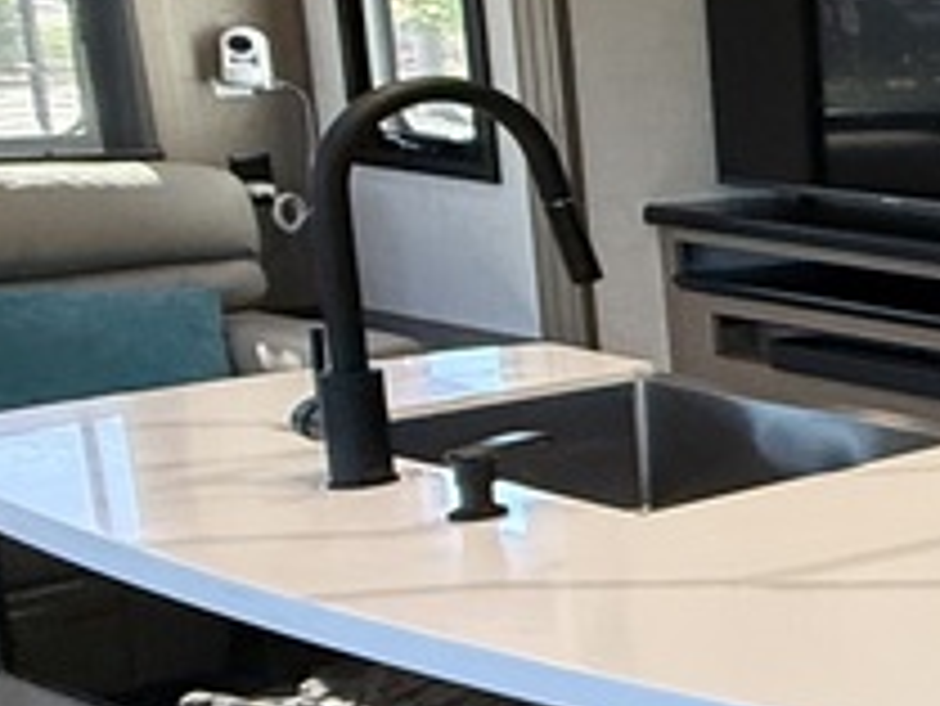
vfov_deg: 21.9
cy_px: 324
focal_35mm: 67
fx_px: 1820
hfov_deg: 16.9
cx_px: 2064
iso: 400
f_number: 2.2
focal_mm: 2.22
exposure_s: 1/90
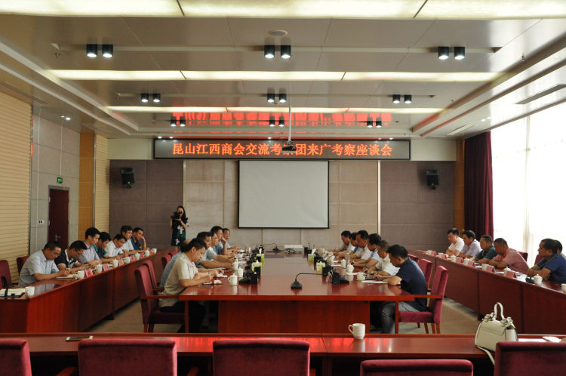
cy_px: 188
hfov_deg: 53.2
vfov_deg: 36.8
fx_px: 565
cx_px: 283
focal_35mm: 36
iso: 2000
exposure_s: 1/100
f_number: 7.1
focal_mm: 24
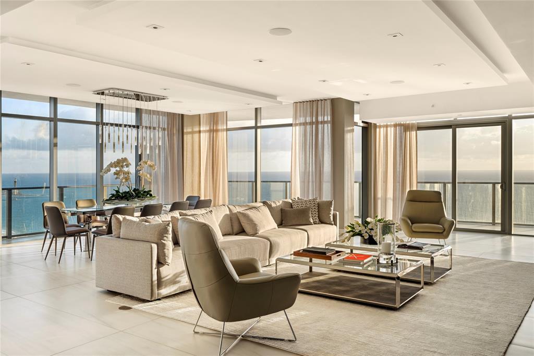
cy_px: 178
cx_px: 267
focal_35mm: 29
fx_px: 430
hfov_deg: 63.7
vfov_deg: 44.9
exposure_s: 1/30
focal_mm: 29
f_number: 8
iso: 320
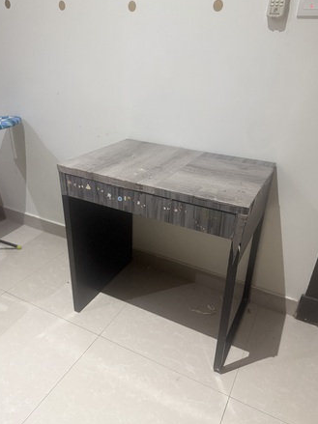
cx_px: 160
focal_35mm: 25
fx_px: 306
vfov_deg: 69.4
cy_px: 215
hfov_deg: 54.9
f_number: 1.78
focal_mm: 6.76
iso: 640
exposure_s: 1/60
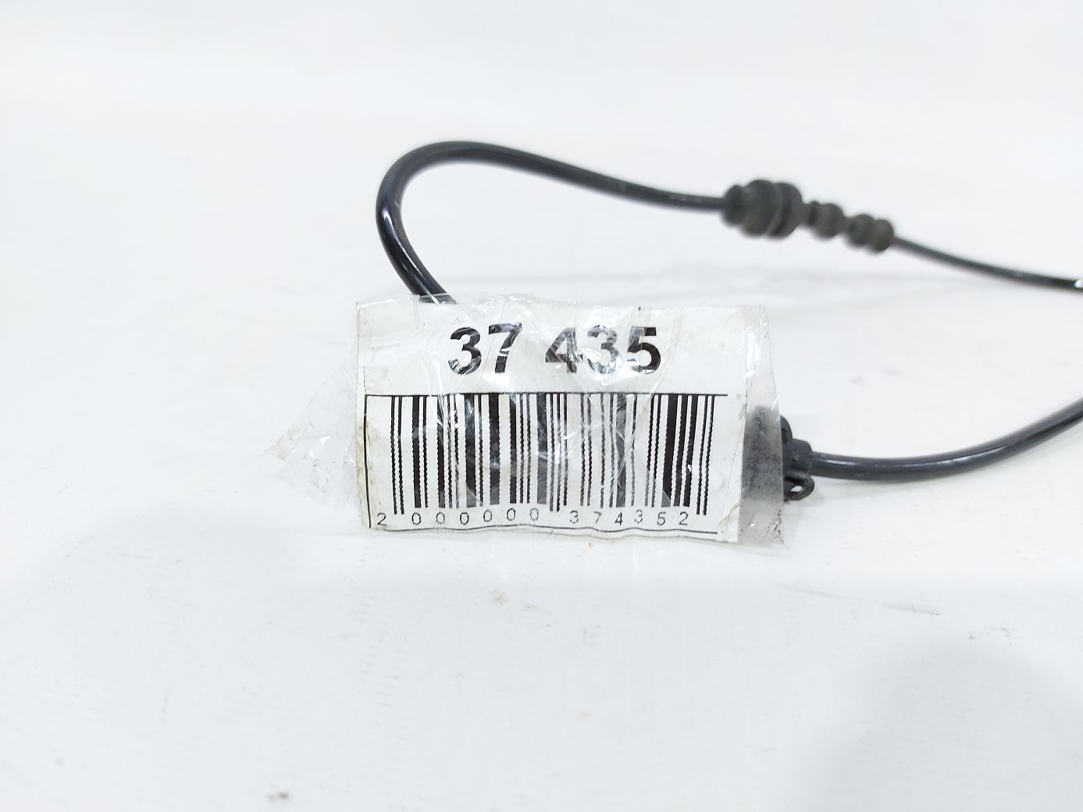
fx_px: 751
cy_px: 406
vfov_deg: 56.8
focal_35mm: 24
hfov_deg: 71.6
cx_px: 542
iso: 80
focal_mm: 5.23
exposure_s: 1/50
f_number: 1.8
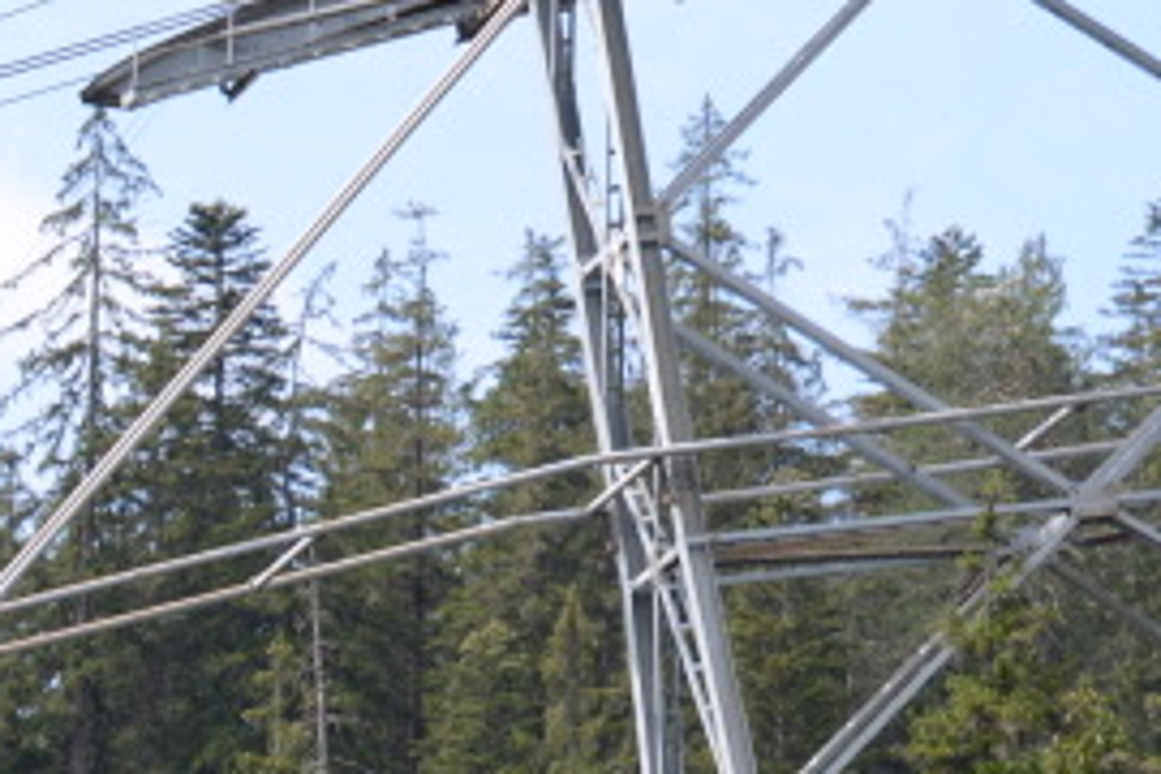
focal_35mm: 556
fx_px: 17930
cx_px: -1028
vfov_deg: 2.5
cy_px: 914
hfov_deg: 3.7
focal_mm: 100
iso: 100
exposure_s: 1/200
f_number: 7.1
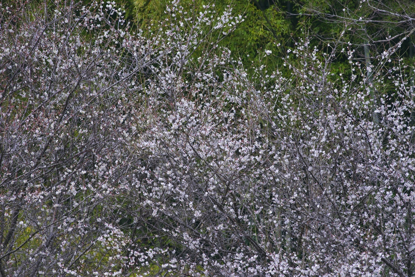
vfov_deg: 4.6
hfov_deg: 6.9
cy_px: 138
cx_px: 208
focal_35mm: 300
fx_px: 3459
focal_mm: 300
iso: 320
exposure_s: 1/1600
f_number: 8
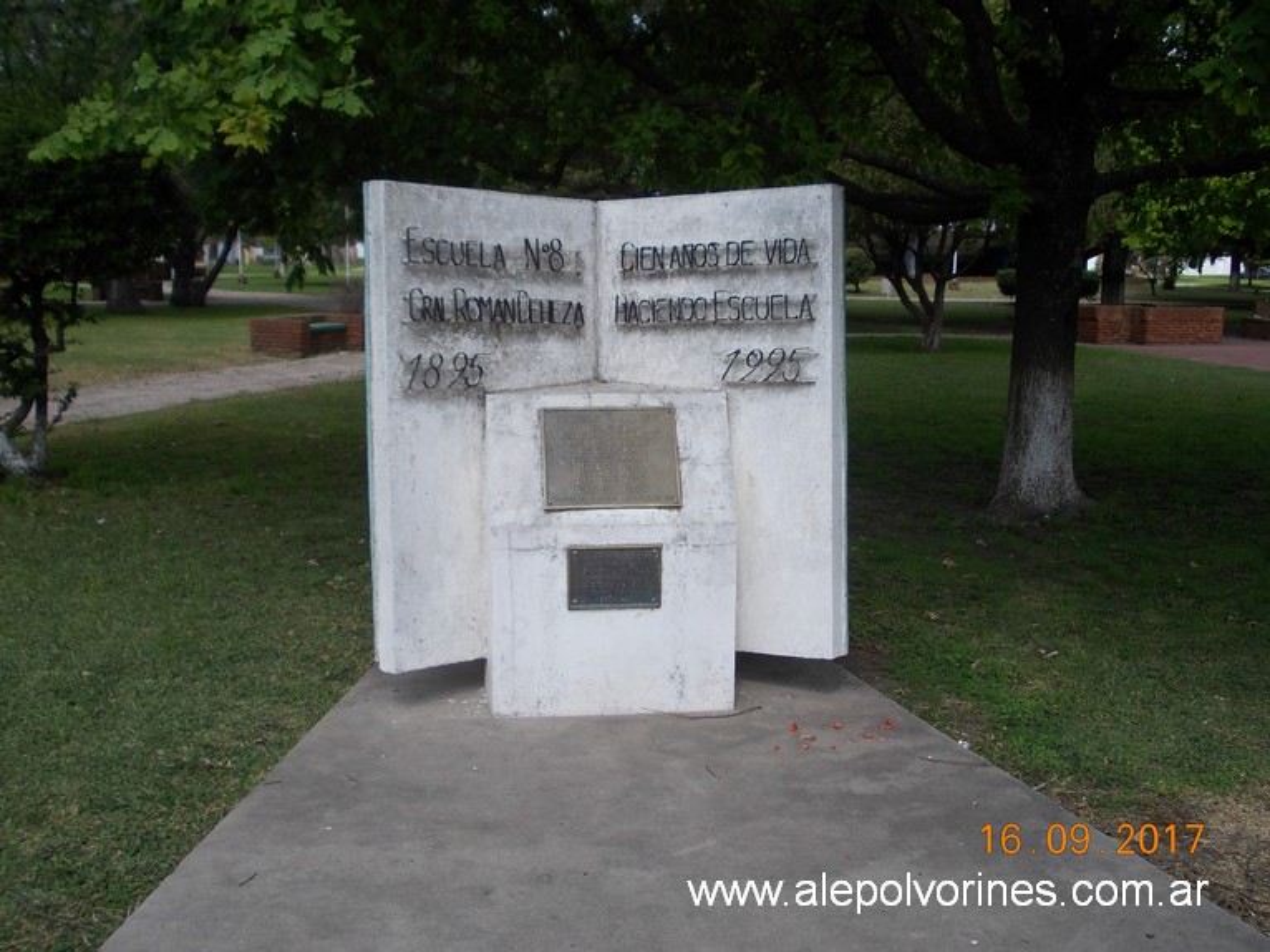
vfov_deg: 37.7
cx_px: 635
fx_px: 1394
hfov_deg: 49.0
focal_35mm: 38
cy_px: 476
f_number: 6.2
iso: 80
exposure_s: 1/320
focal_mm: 5.3
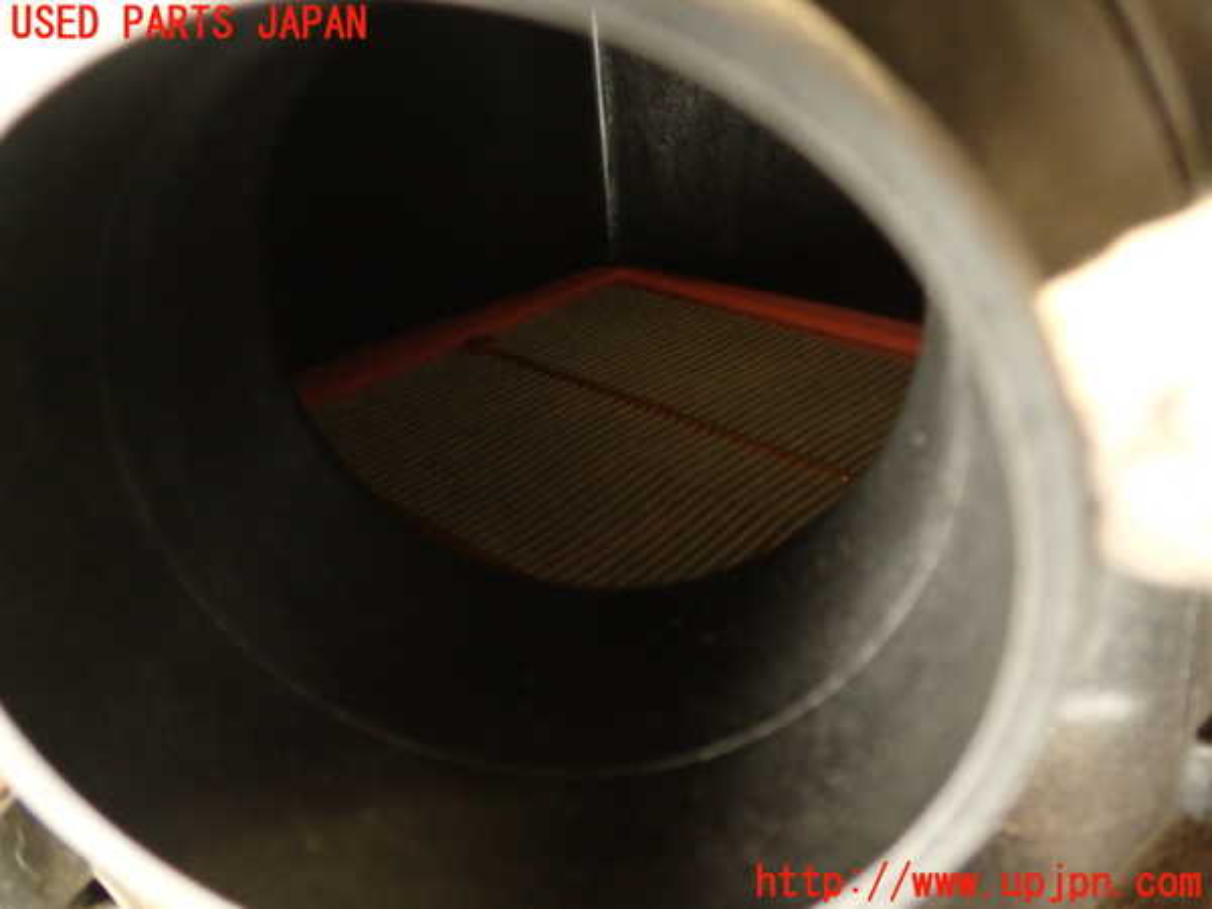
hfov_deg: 56.8
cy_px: 454
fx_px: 1120
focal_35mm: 32
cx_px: 606
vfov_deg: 44.2
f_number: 2.4
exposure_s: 1/10
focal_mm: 5.79
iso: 800
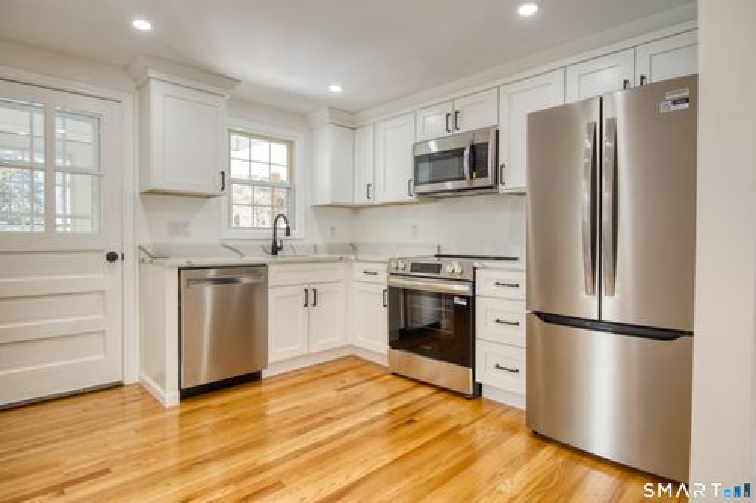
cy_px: 252
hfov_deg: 86.9
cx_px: 378
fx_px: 399
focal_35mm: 19
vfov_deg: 64.5
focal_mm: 13
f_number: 7.1
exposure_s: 1/25
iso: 320
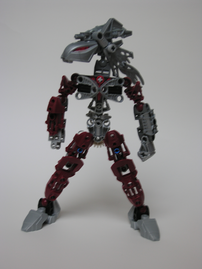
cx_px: 101
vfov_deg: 36.8
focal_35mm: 52
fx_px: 405
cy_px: 134
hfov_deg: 28.0
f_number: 3.7
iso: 50
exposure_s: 1/7.9
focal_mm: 13.2
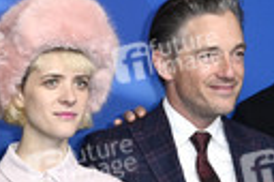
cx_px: 110
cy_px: 218
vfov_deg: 4.7
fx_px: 2189
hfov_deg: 7.2
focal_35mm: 288
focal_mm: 82
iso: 1000
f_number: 5.6
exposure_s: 1/250
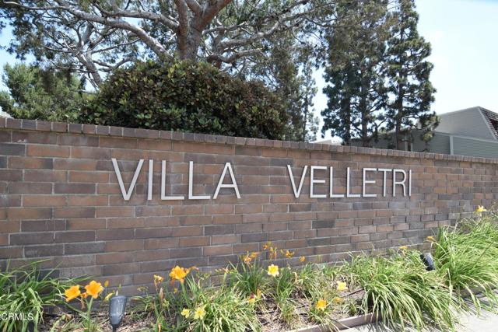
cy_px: 166
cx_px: 249
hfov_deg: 95.0
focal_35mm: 16
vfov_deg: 72.1
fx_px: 228
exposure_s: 1/250
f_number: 8
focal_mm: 11
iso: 360
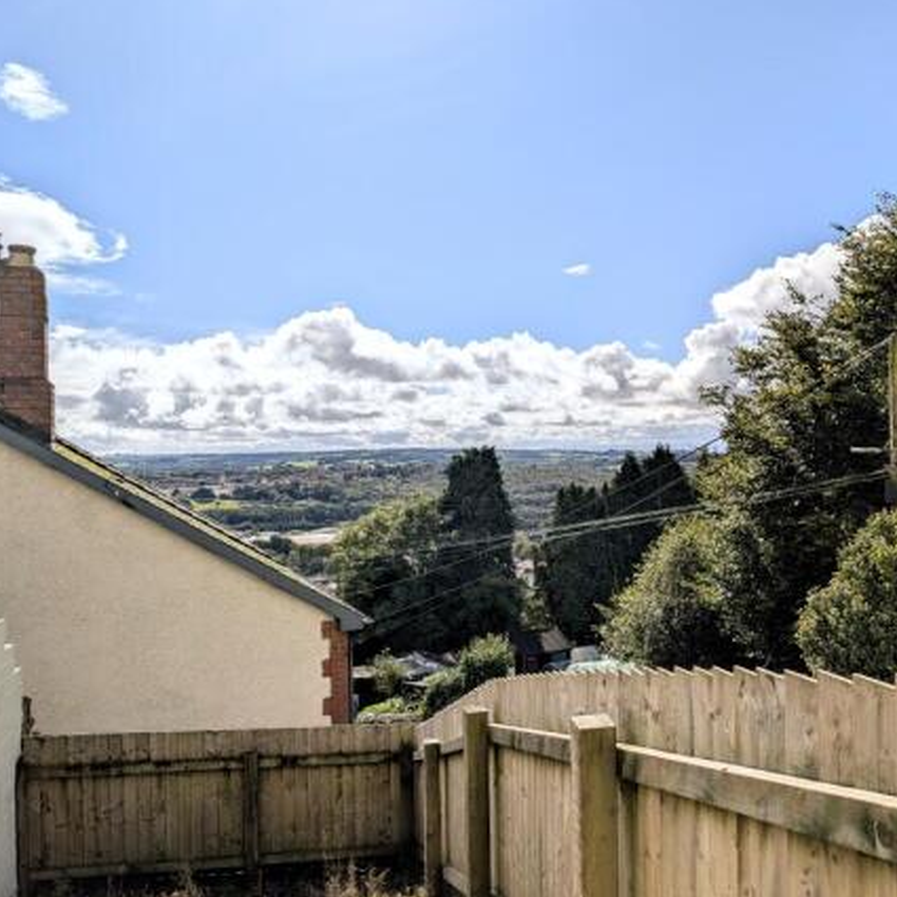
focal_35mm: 29
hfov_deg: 55.5
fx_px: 850
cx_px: 498
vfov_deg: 55.6
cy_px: 451
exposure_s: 1/3448
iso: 20
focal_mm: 6.9
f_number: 1.68
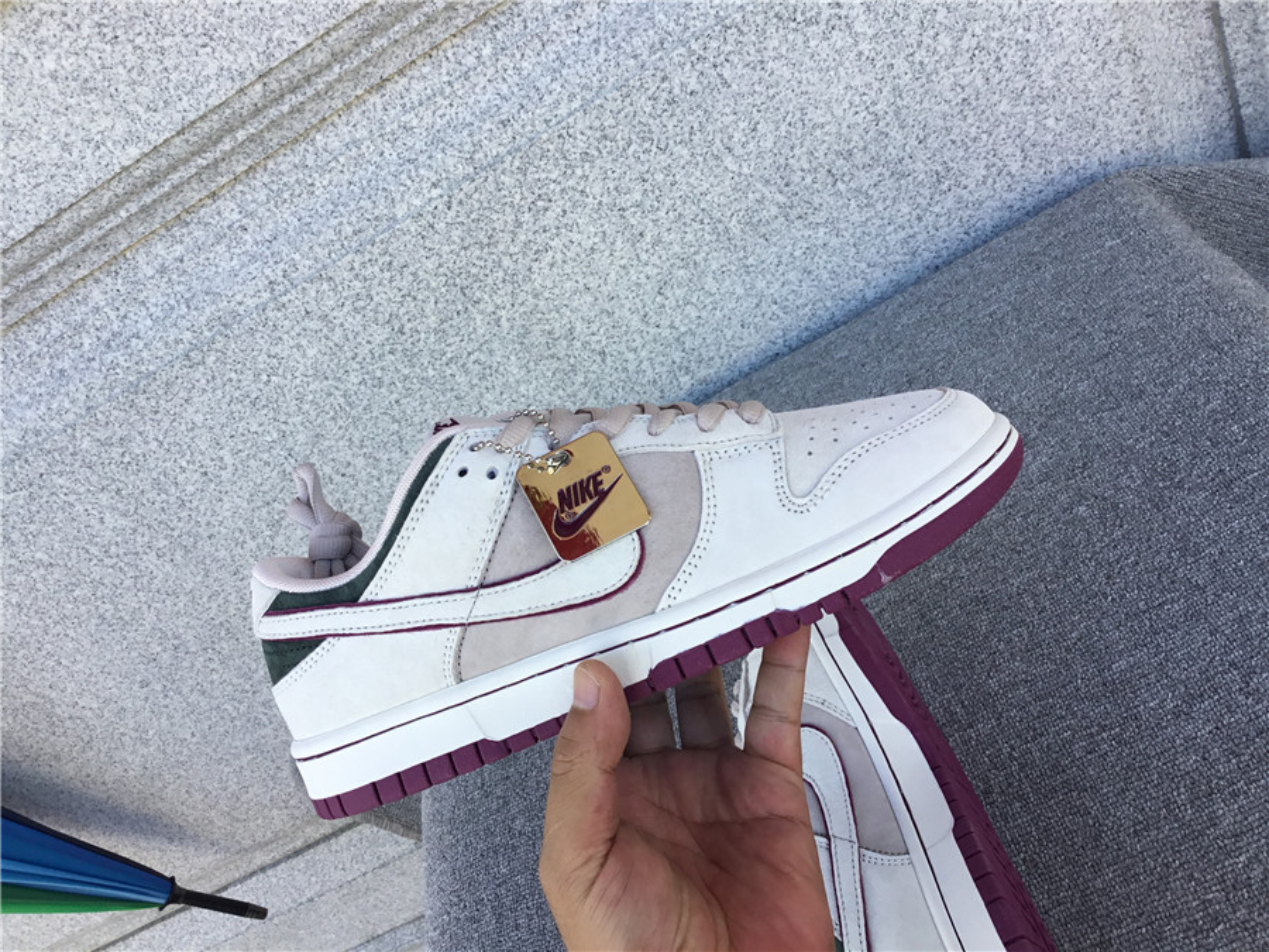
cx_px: 634
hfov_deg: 58.4
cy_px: 476
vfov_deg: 45.4
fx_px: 1136
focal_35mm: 31
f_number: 2.4
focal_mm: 3.3
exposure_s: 1/113
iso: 25
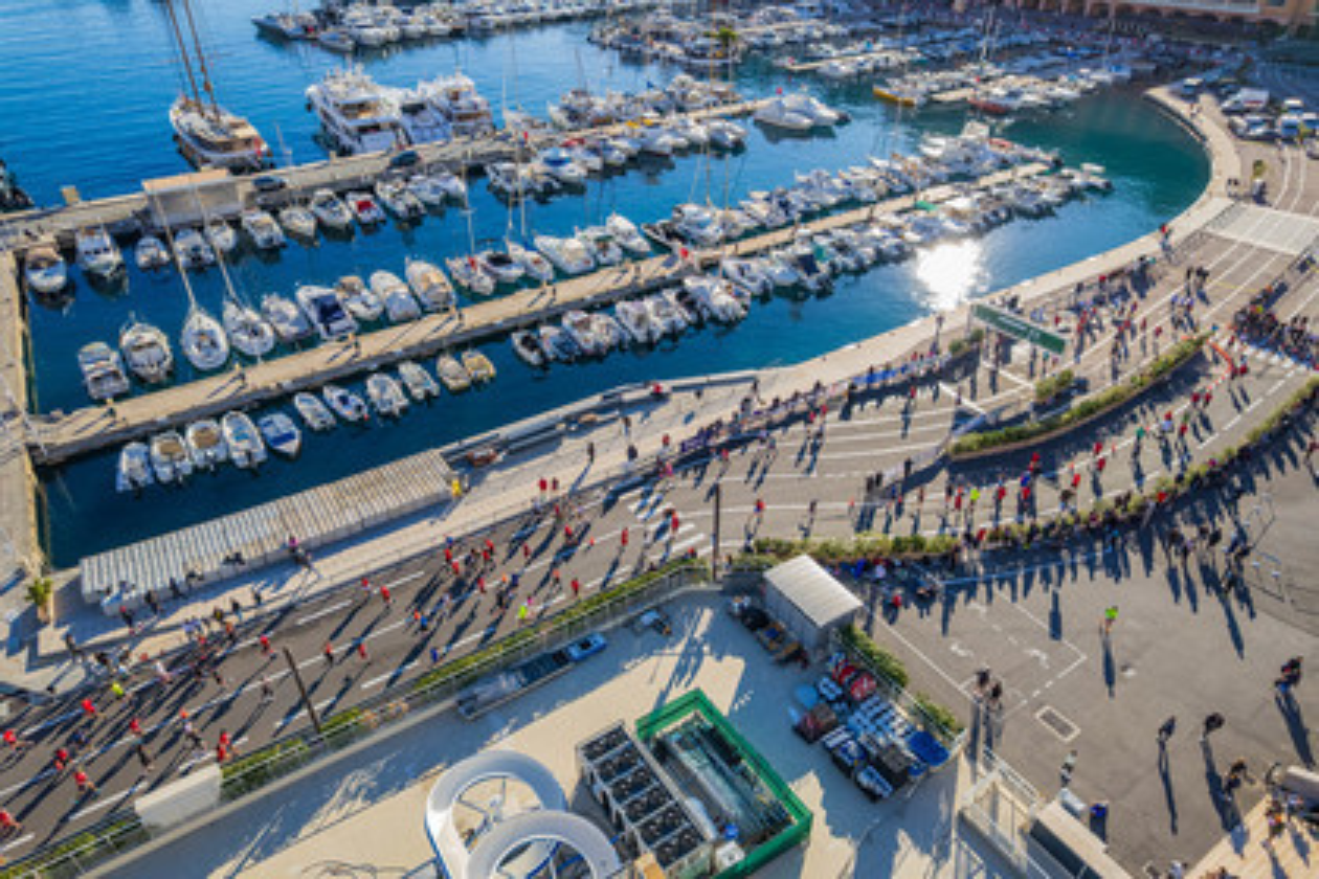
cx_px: 660
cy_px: 440
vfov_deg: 57.2
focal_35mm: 22
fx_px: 806
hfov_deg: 78.6
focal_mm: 8.4
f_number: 2.8
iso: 100
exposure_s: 1/1000
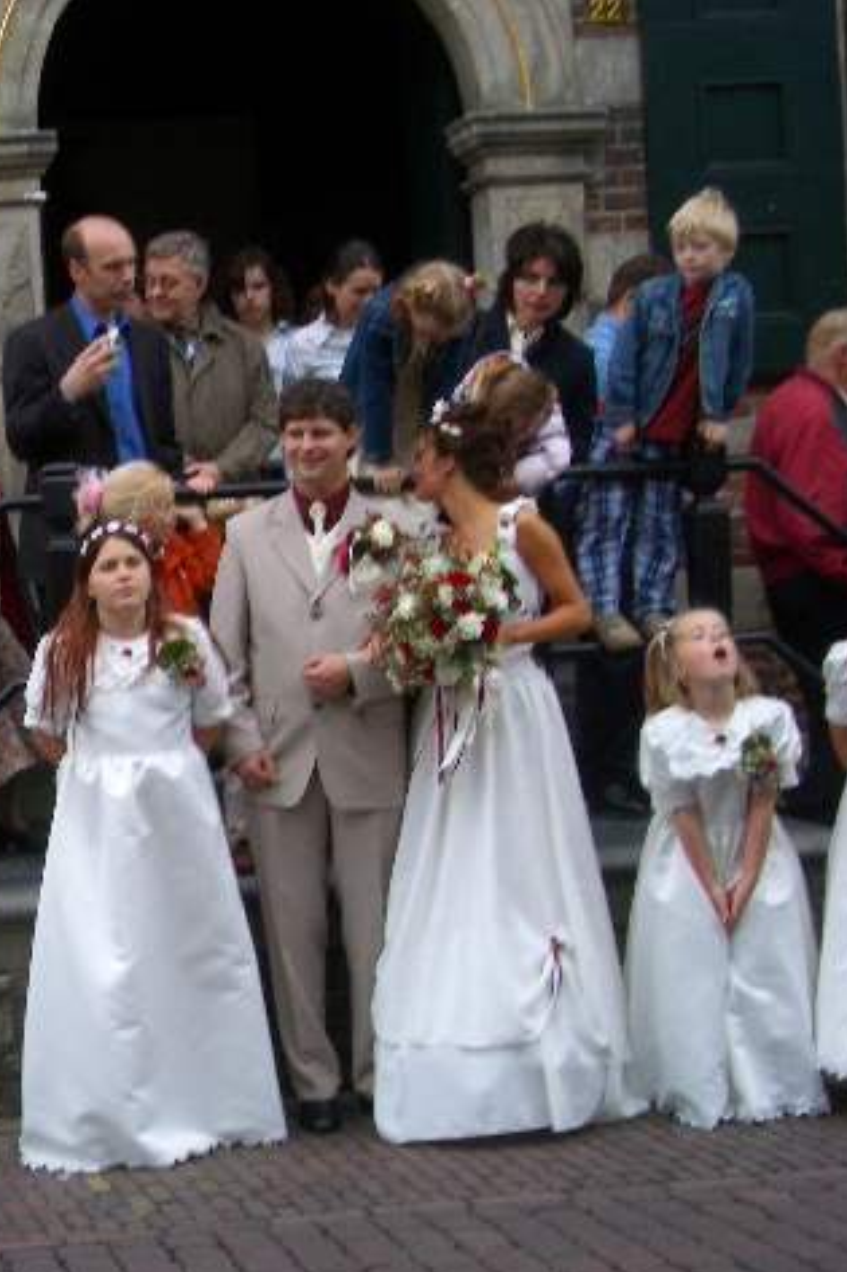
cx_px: 3
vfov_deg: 29.3
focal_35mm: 69
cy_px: 643
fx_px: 2437
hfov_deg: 19.2
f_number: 3.1
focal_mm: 8.2
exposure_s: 1/160
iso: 50
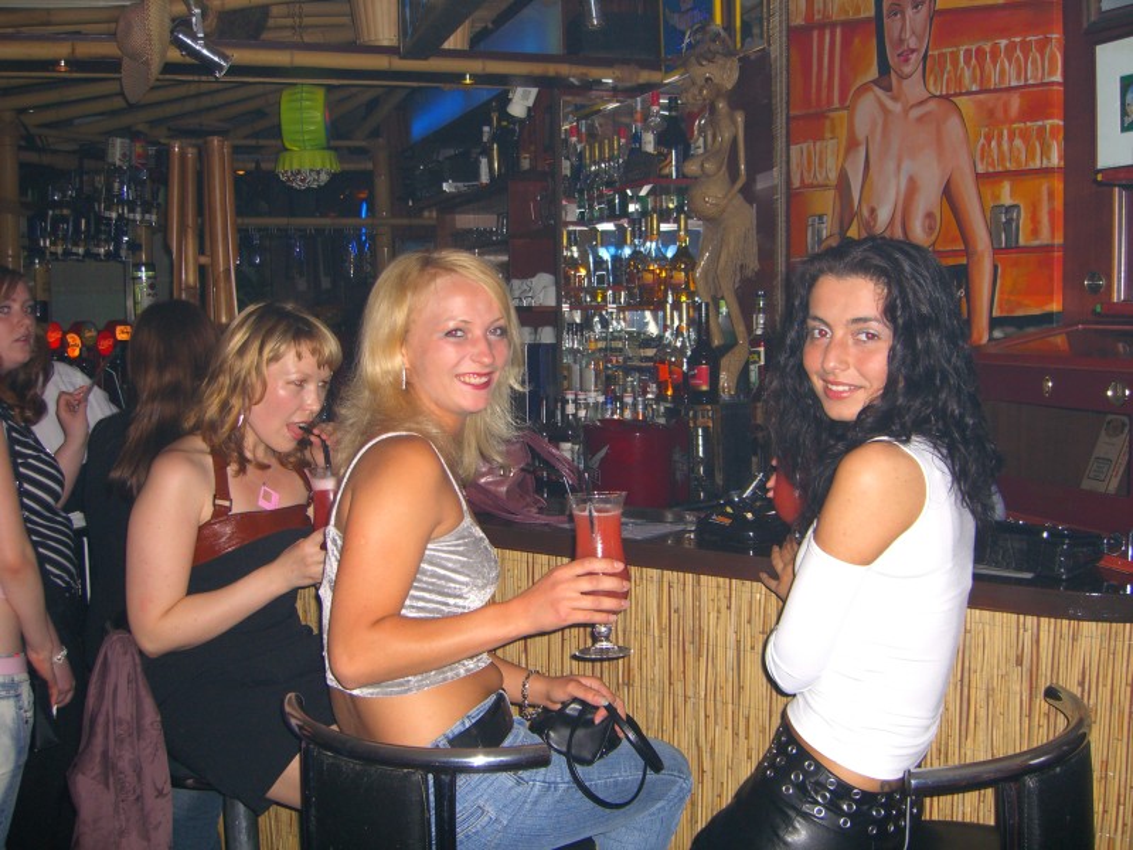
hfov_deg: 49.0
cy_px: 425
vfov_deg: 37.7
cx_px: 566
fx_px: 1244
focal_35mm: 38
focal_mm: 7.9
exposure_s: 1/60
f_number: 2.8
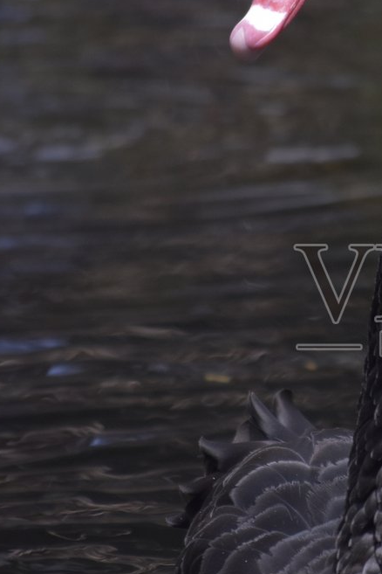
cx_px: 442
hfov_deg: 1.9
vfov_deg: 2.8
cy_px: 304
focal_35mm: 731
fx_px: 11634
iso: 400
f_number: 6.3
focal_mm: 200
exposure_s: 1/1000
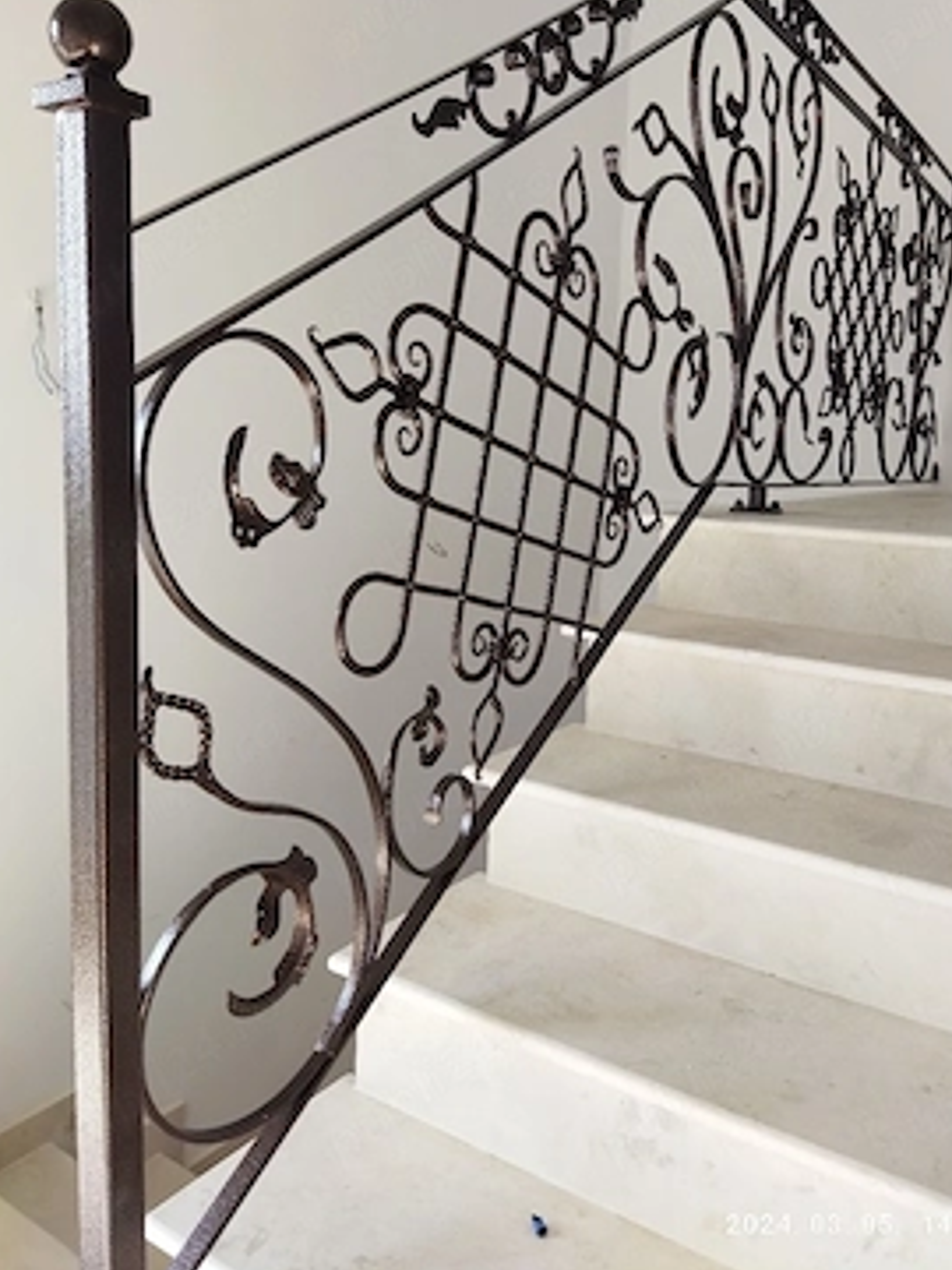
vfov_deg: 59.8
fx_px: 1100
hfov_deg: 46.8
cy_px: 568
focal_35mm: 30
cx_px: 511
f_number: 1.79
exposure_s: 1/104
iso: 100
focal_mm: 4.71
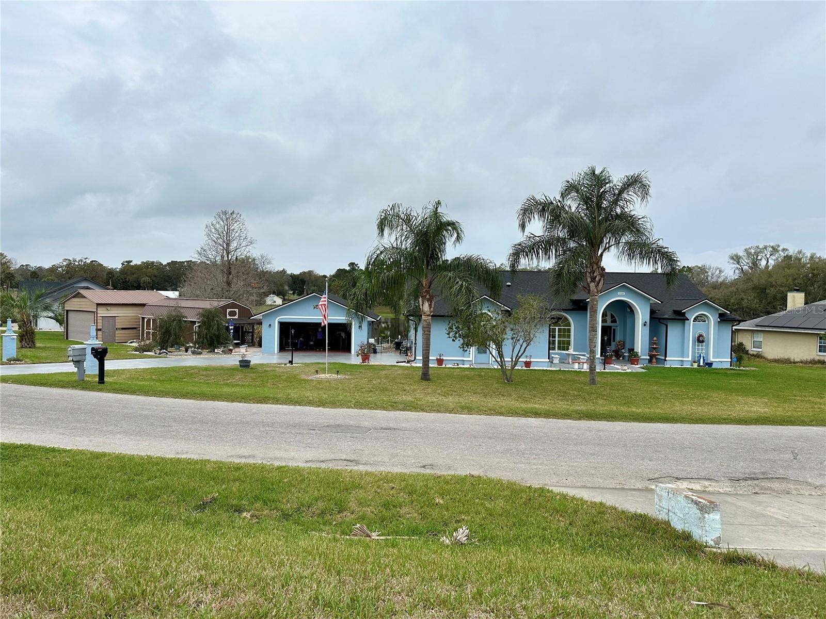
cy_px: 310
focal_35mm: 24
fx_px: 573
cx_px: 413
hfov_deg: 71.6
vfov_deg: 56.8
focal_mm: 6.86
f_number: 1.78
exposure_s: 1/4348
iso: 80
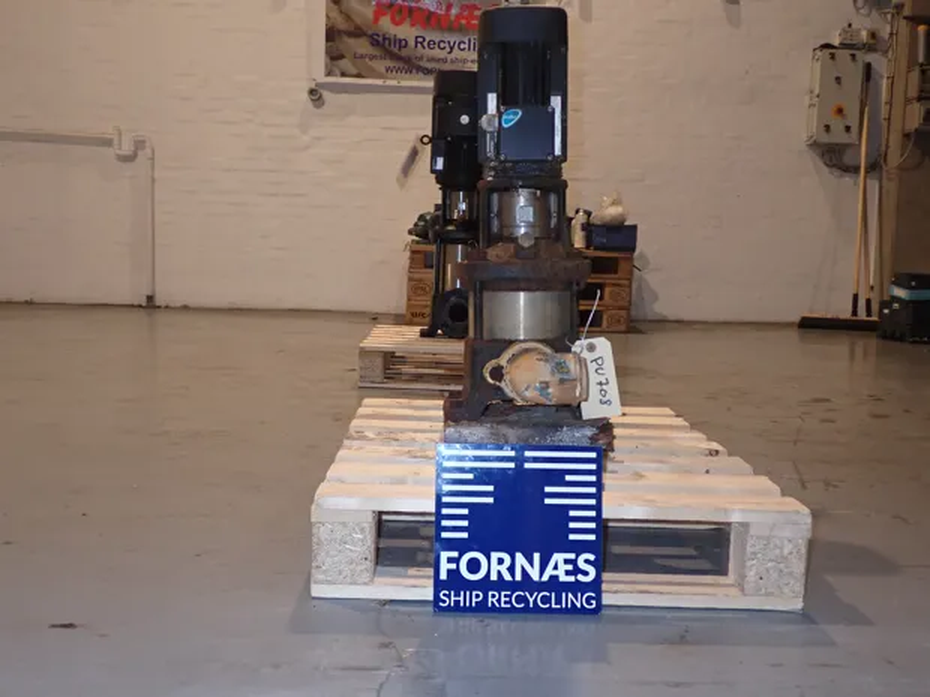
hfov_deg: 49.0
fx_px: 1021
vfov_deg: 37.7
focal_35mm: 38
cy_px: 348
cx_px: 465
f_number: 2.7
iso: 320
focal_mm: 6.83
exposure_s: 1/40
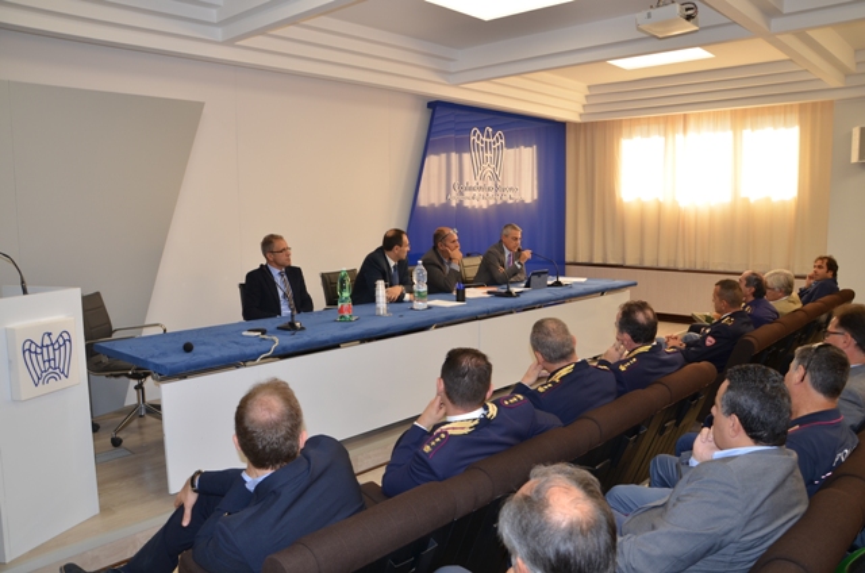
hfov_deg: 67.5
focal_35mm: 27
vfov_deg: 47.7
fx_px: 647
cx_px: 432
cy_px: 286
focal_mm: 18
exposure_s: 1/30
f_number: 5.6
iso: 140
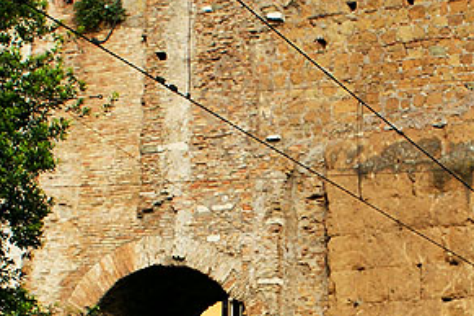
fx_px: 1949
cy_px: 336
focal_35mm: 148
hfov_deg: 13.8
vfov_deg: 9.2
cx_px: 350
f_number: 5.6
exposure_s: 1/320
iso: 200
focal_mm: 28
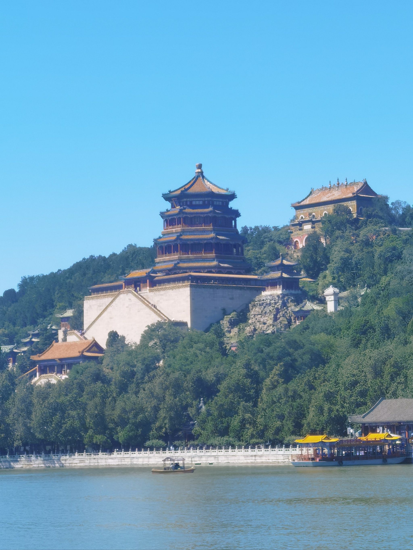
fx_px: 1893
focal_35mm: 119
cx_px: 206
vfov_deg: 16.6
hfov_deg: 12.4
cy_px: 275
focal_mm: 6.71
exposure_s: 1/3333
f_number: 1.9
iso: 50
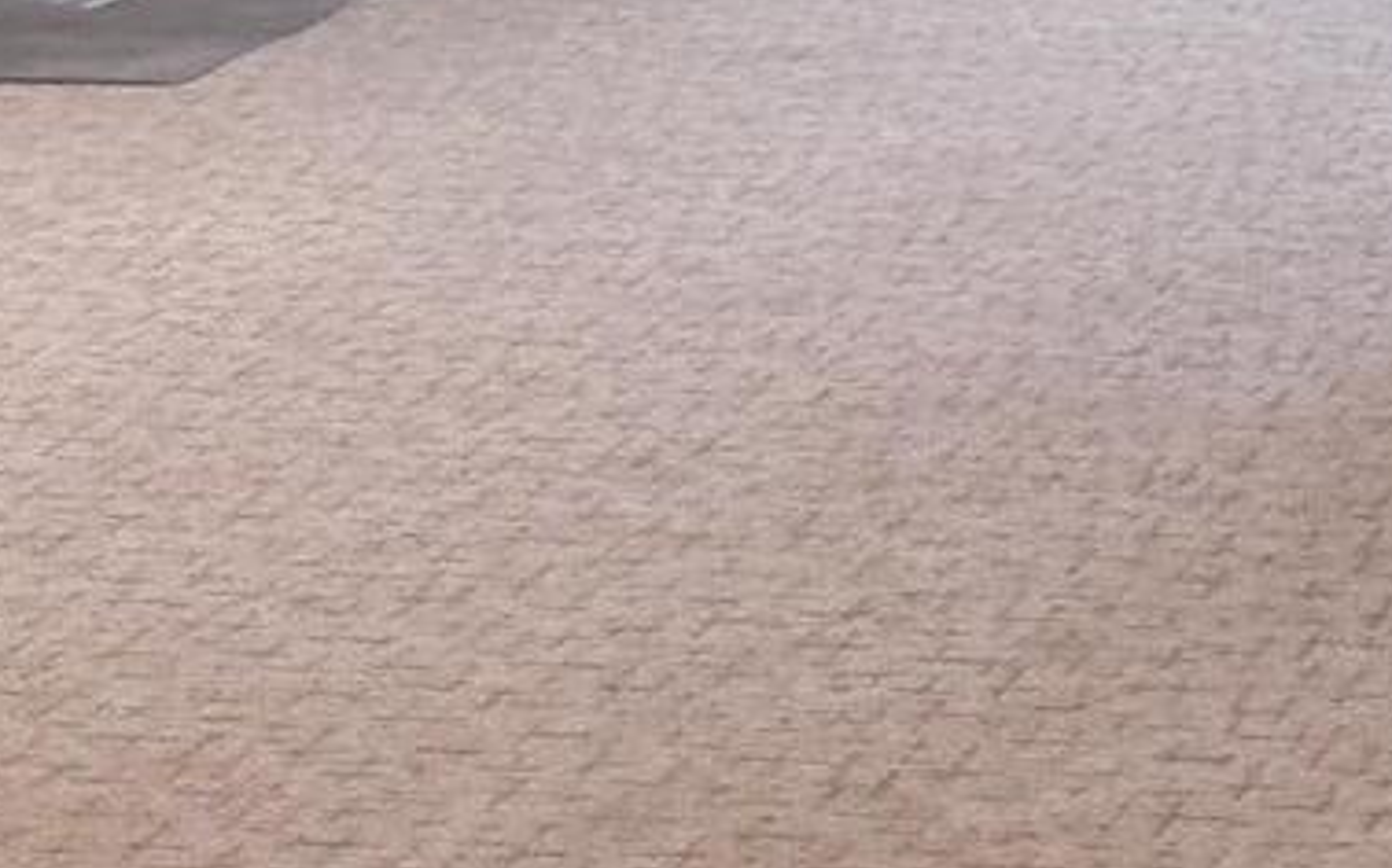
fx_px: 3679
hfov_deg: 17.0
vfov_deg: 12.3
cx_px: 2626
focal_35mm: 97
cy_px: -702
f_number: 1.78
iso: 320
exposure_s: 1/120
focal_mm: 6.76
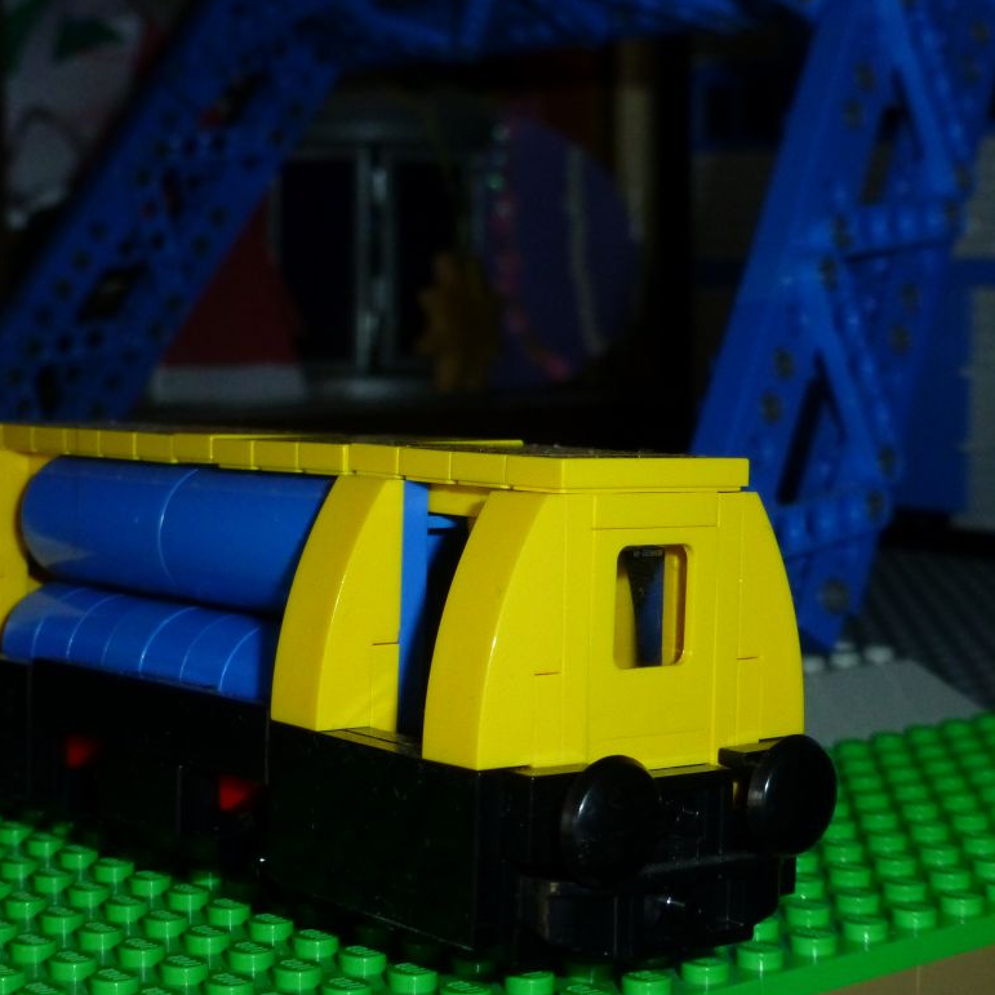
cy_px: 552
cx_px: 365
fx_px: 2244
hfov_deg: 24.9
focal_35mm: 69
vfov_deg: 25.0
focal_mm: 8.5
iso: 400
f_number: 4.2
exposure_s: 1/60
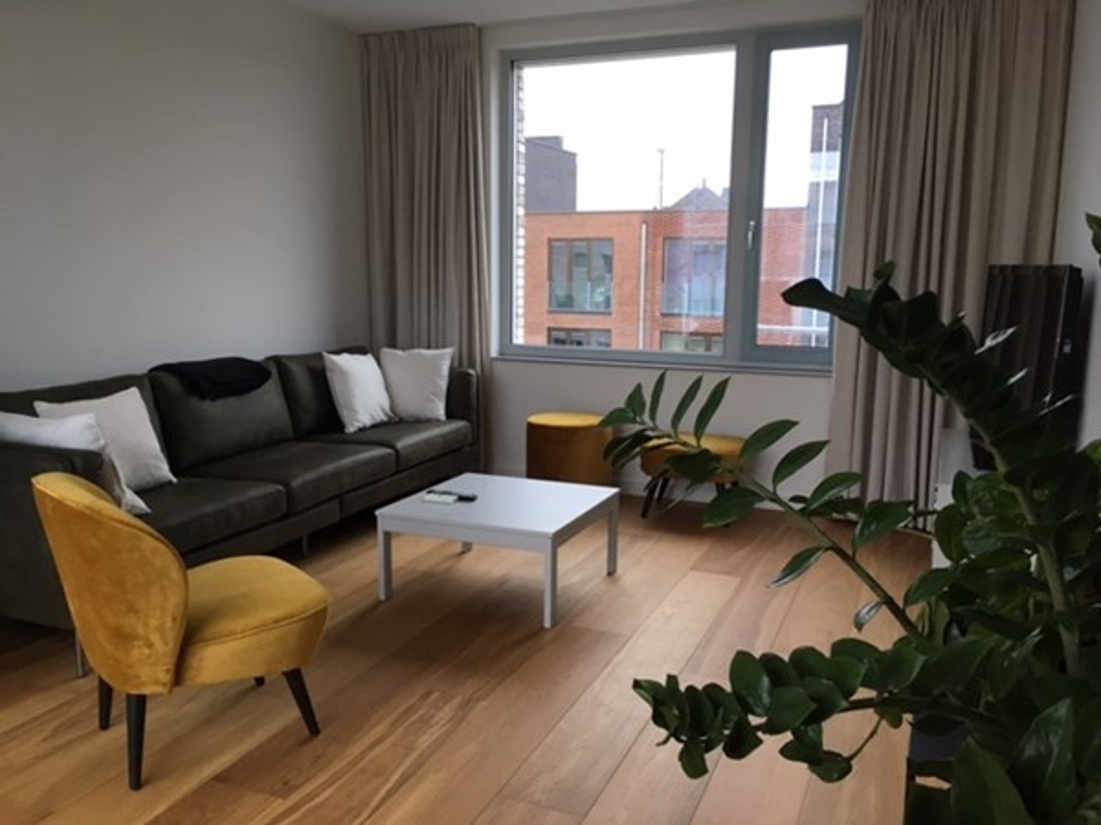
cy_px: 412
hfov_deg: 61.7
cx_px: 550
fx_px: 922
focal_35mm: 29
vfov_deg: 48.2
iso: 50
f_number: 2.2
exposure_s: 1/33
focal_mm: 4.15
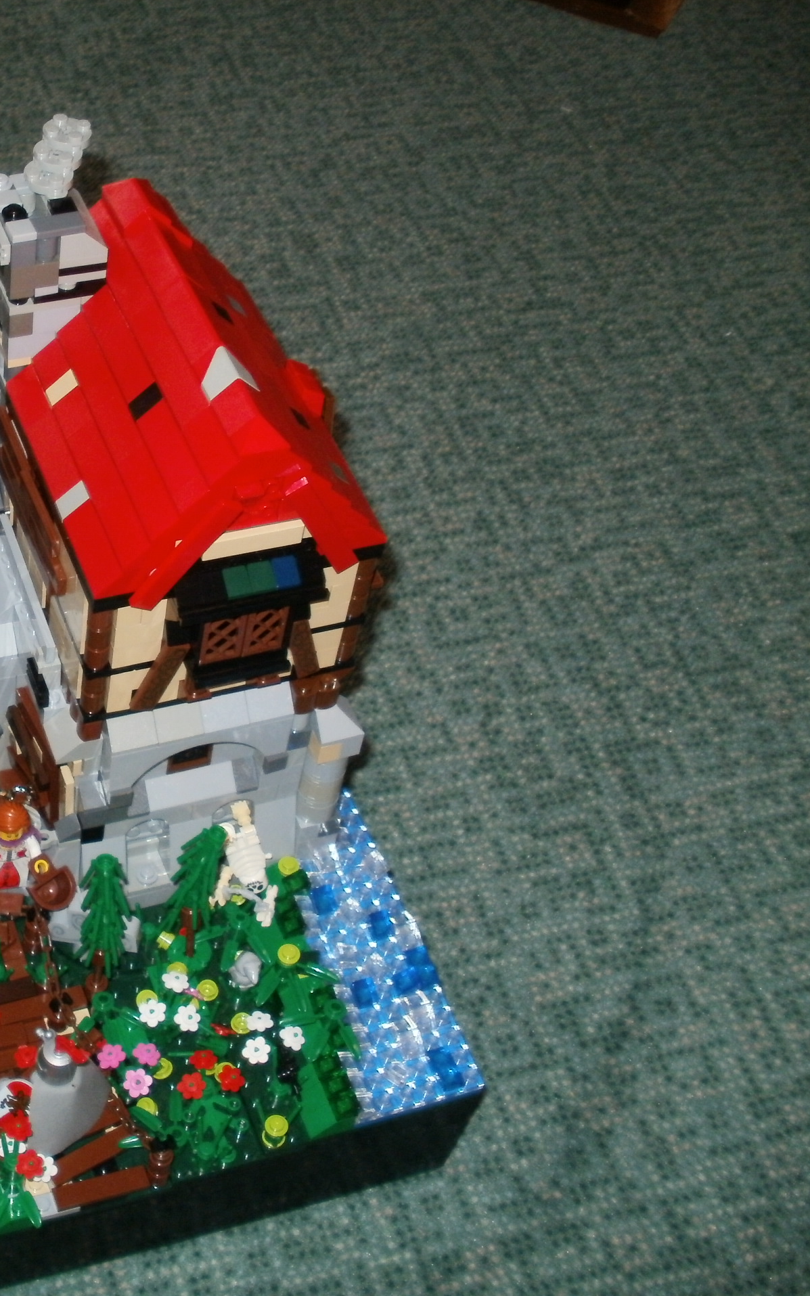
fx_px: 1801
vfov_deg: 39.6
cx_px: -44
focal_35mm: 51
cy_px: 647
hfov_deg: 24.0
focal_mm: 6.3
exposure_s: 1/30
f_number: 3.5
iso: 125
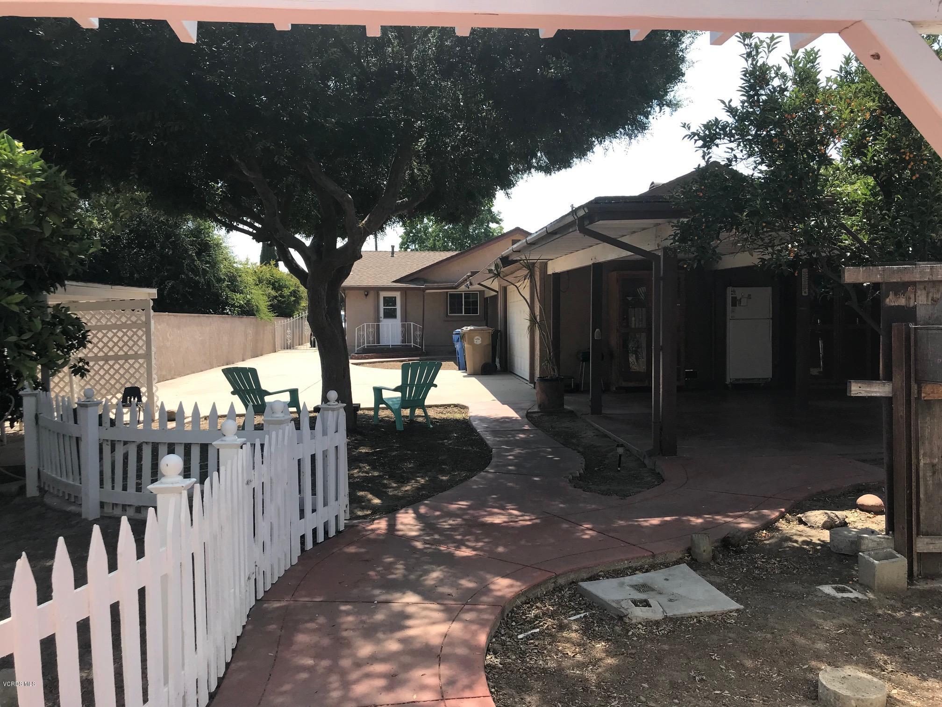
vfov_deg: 49.7
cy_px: 354
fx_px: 762
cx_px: 471
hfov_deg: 63.4
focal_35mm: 28
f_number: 1.8
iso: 20
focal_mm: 3.99
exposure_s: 1/1126
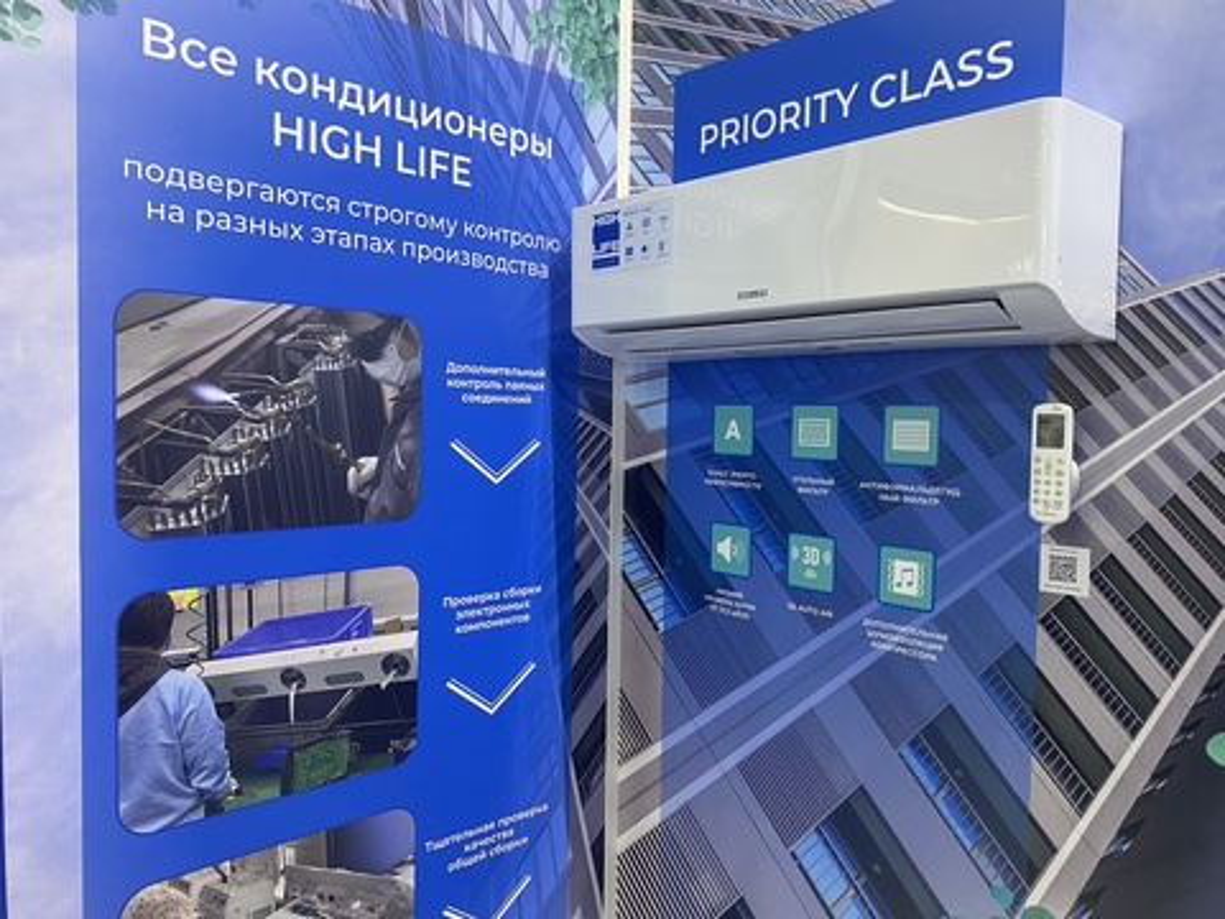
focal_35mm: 26
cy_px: 460
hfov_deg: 67.3
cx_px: 612
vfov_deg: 53.1
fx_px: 920
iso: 80
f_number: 1.8
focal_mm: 4.25
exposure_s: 1/50
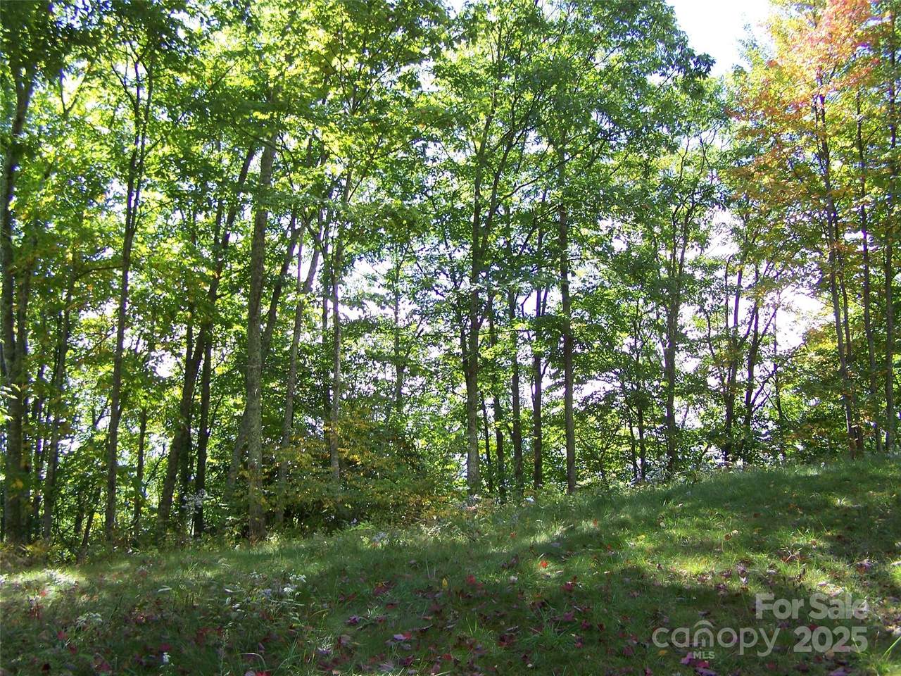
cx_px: 450
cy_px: 338
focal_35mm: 38
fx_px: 989
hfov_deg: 49.0
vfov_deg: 37.7
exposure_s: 1/125
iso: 64
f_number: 2.8
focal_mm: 6.3
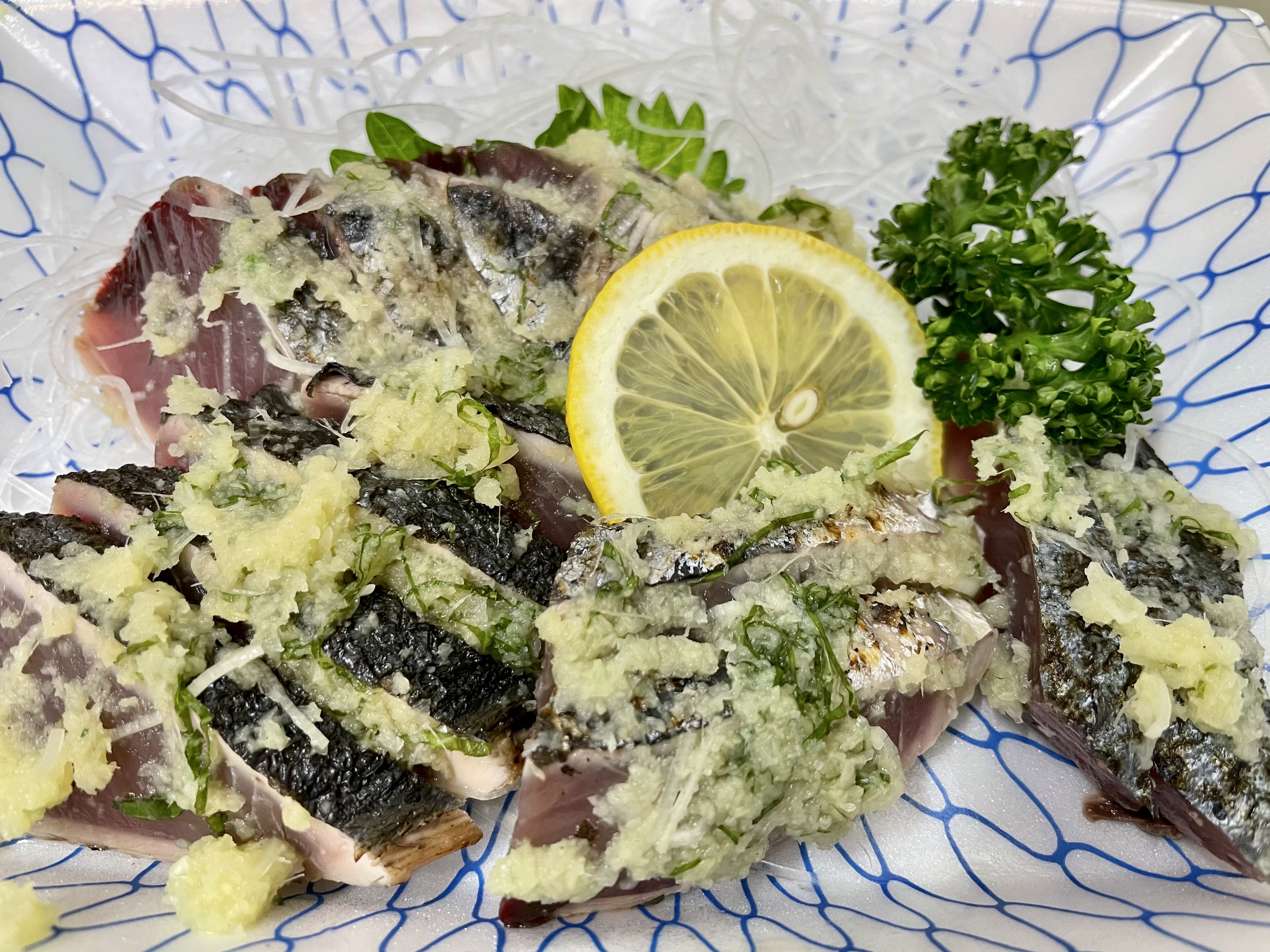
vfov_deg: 53.1
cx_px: 635
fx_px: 954
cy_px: 476
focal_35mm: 26
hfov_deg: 67.3
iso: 80
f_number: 1.6
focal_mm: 4.2
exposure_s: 1/50
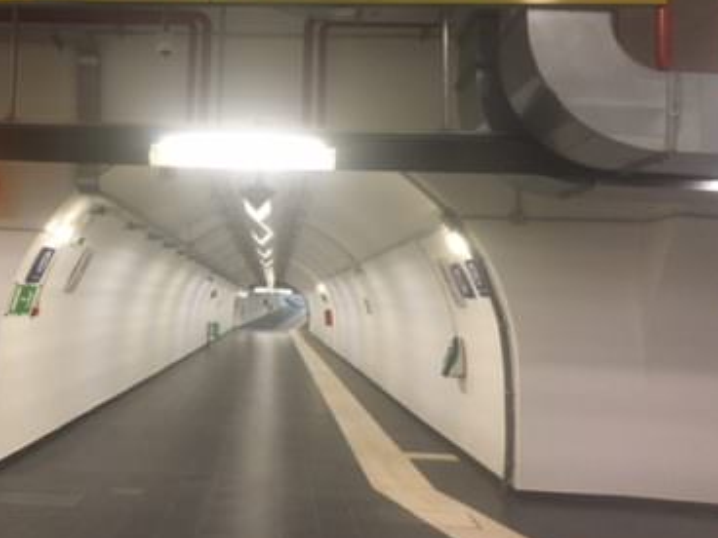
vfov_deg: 34.3
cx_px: 231
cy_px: 238
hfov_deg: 44.1
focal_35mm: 42
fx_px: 871
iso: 200
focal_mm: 4.15
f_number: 2.2
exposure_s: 1/33
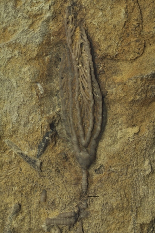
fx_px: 583
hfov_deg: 15.1
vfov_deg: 22.6
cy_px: 116
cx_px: 78
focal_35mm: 90
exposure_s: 1
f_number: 32
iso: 400
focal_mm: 60
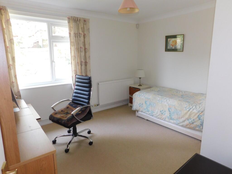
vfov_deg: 58.9
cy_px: 87
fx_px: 154
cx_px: 116
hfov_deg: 73.9
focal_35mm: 23
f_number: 3
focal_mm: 4
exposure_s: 1/30
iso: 160
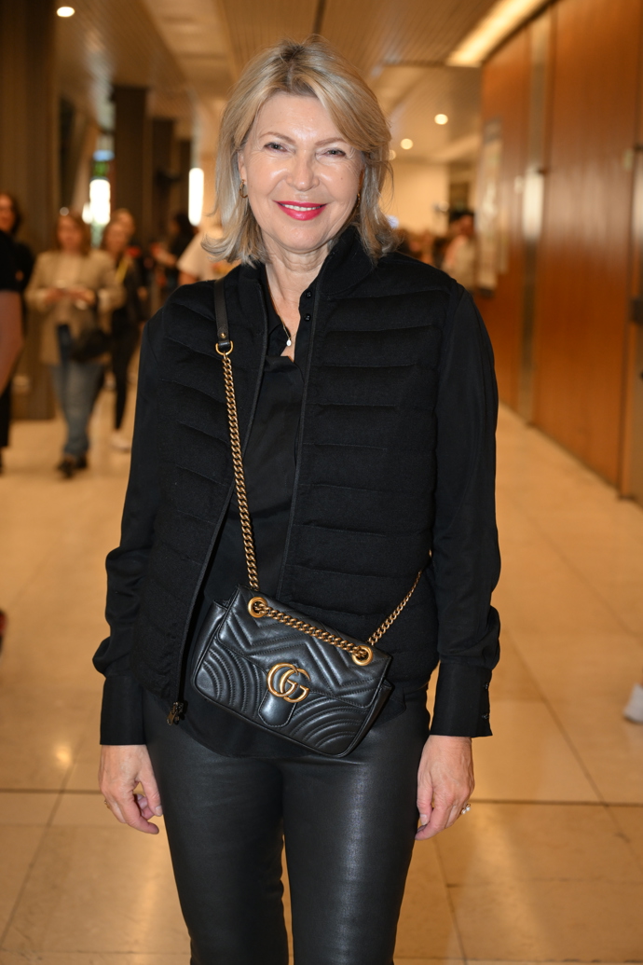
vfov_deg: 33.9
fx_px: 1581
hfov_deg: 23.0
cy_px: 482
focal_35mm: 59
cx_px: 322
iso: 1250
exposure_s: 1/125
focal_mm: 59
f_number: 4.5
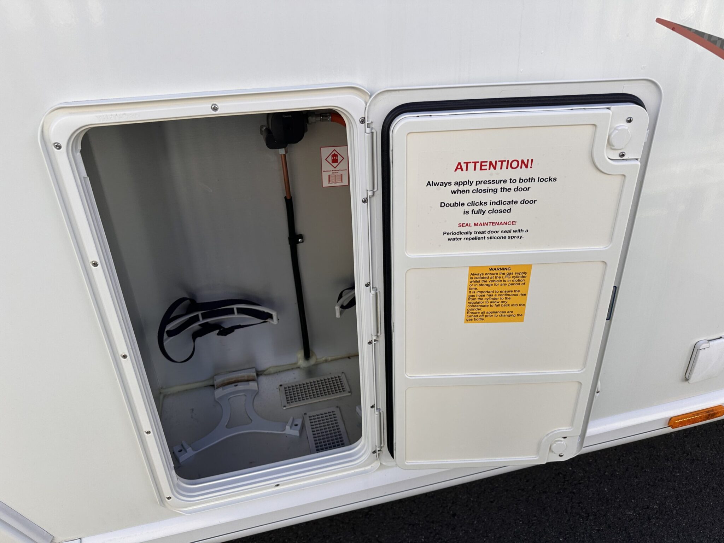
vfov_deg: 56.8
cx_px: 362
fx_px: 502
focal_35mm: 24
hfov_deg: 71.6
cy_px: 272
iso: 80
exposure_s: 1/1171
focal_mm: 6.86
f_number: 1.78
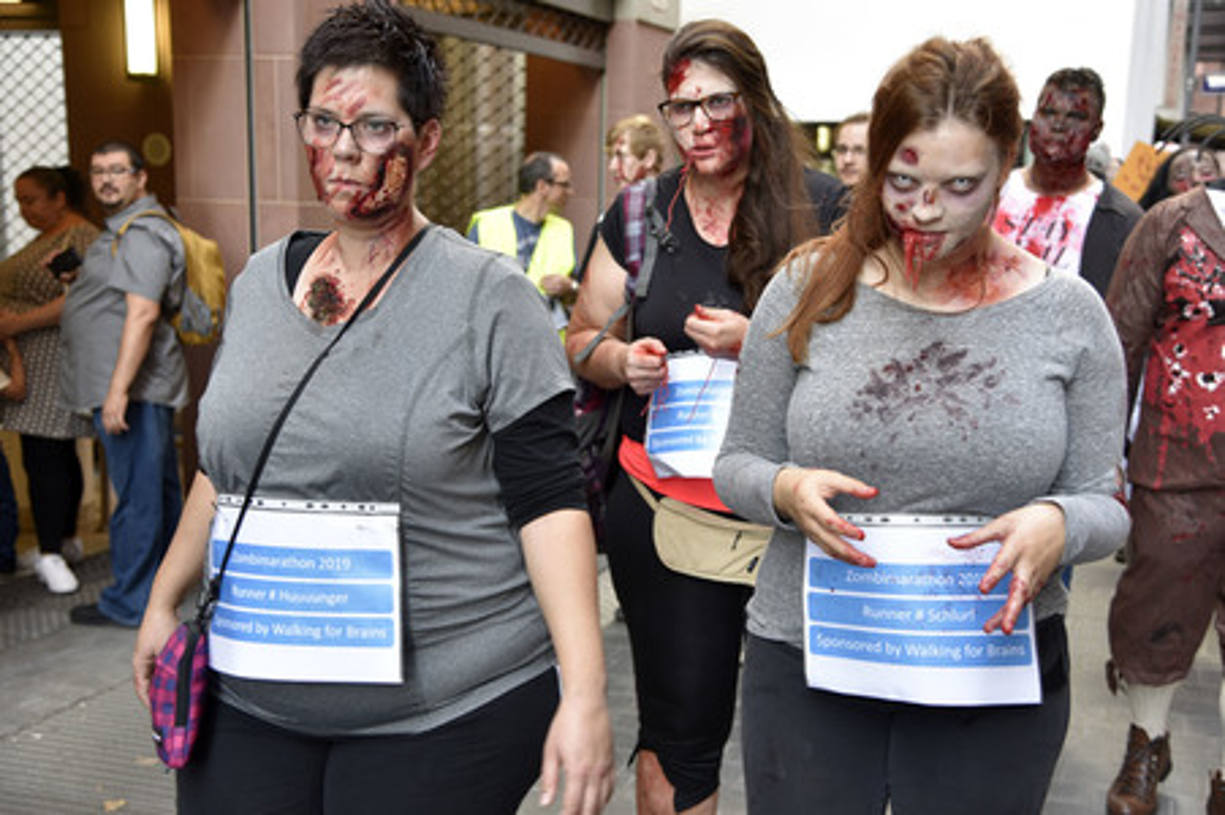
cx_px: 612
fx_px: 1496
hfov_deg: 44.5
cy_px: 408
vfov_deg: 30.5
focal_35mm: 44
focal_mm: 44
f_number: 4.5
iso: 400
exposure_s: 1/80
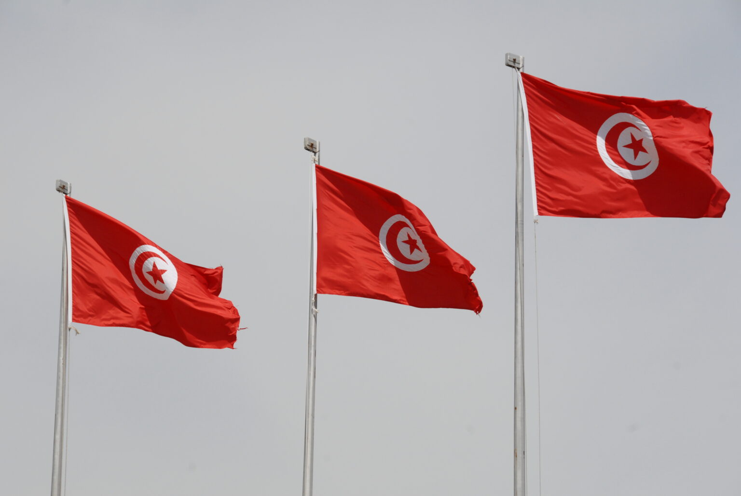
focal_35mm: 142
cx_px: 370
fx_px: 2936
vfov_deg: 9.7
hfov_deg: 14.4
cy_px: 248
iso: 320
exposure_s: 1/640
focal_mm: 95
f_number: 13
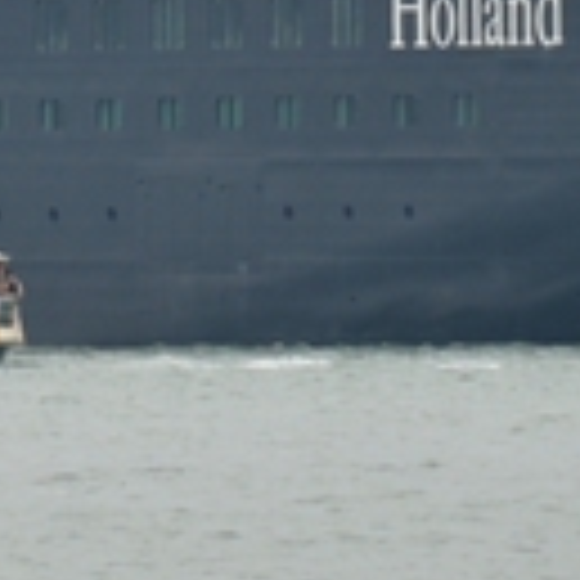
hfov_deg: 1.3
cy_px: -286
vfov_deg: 1.3
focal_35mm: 1379
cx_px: -189
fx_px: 26141
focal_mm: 200
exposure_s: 1/320
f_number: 5.6
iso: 100
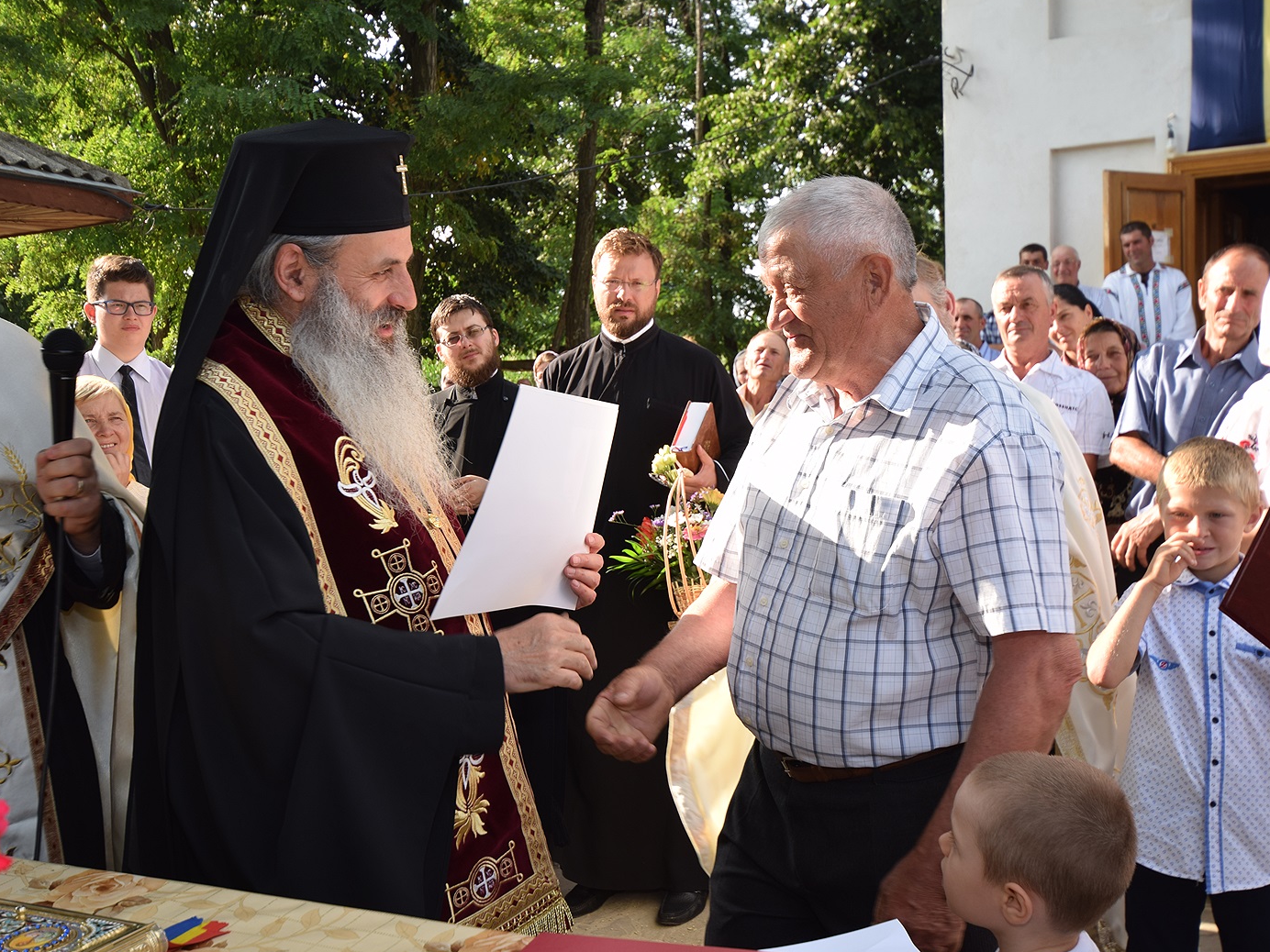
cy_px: 480
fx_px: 1468
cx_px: 627
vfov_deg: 36.0
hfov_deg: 46.8
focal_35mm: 40
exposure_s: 1/80
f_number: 5.6
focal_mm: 24
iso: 100
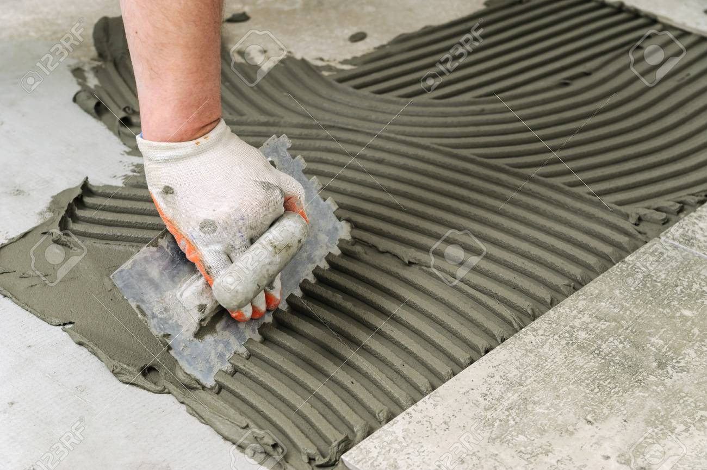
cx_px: 354
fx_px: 1472
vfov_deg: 18.2
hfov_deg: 27.0
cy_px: 235
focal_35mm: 75
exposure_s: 1/160
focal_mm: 75
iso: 250
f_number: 8
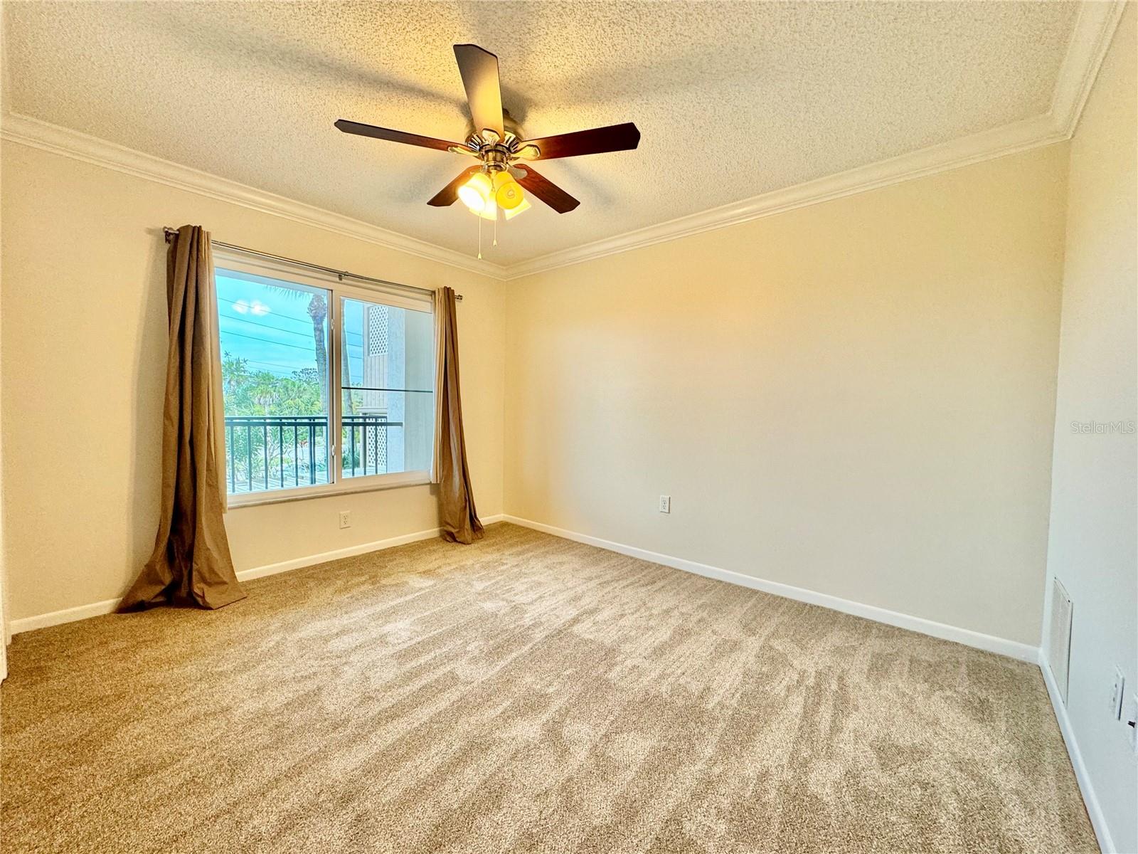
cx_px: 569
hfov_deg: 102.1
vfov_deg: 85.7
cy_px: 427
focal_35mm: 14
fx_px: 460
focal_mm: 2.22
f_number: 2.2
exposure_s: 1/120
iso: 160
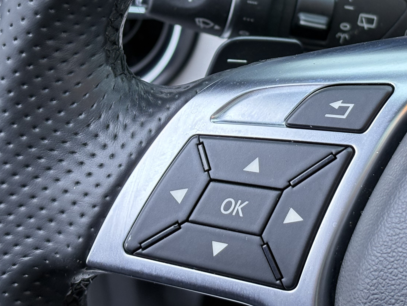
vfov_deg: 15.5
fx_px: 1117
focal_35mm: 95
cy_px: 102
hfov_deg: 20.7
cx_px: 209
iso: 100
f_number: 1.6
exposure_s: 1/33
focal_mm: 5.96
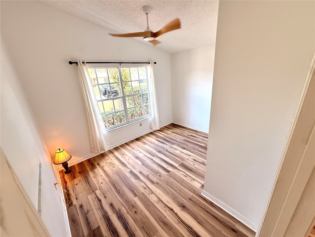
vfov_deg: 85.7
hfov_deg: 102.1
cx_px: 158
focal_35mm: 14
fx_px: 127
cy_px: 118
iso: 64
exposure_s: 1/120
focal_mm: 2.22
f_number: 2.2
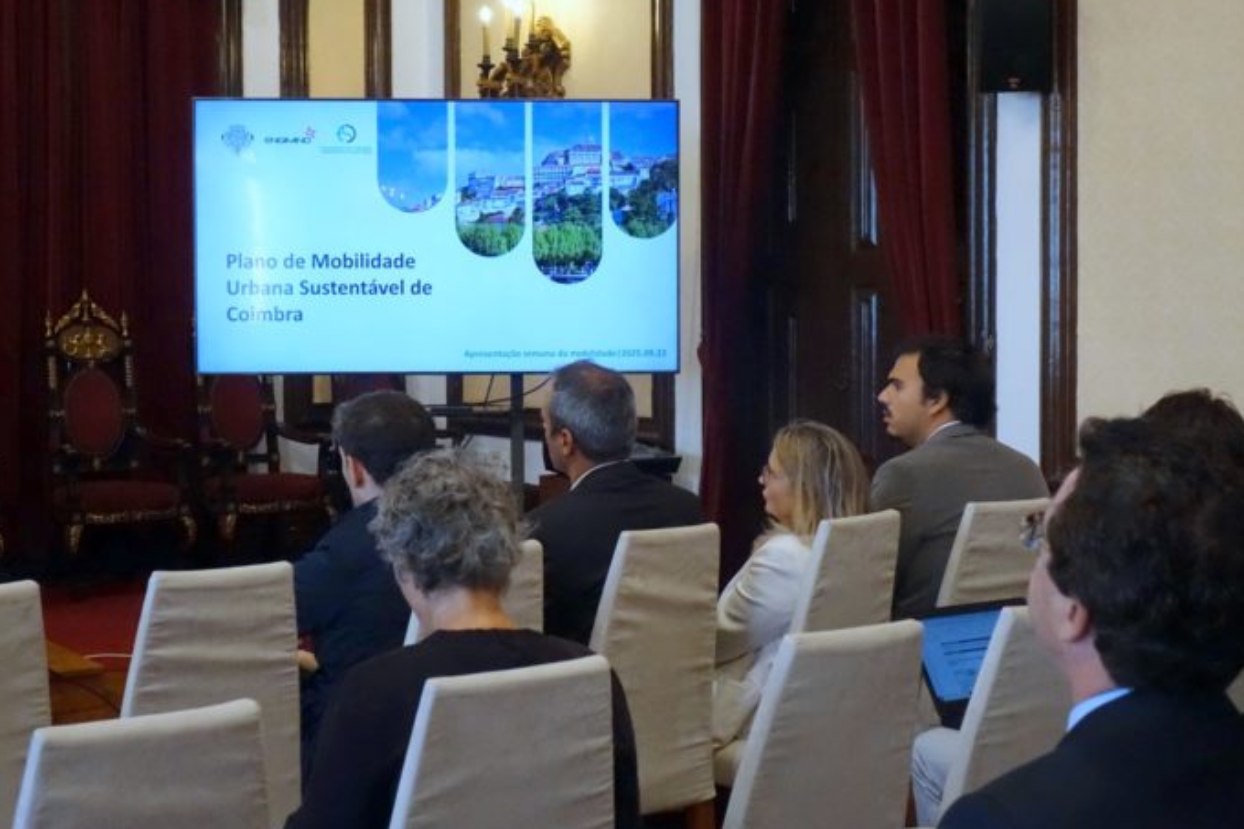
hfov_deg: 36.9
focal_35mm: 54
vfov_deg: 25.0
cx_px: 622
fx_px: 1865
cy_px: 393
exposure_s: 1/500
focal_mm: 18.59
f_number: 4
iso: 3200
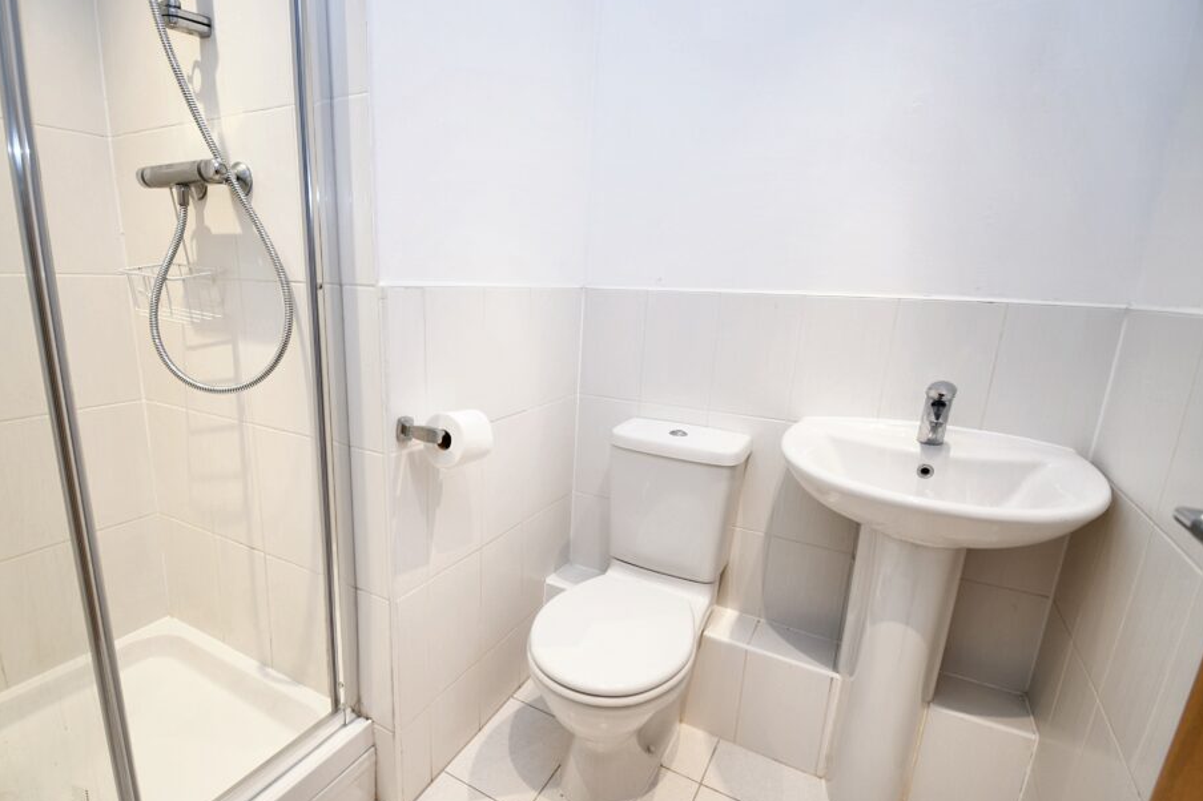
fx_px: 568
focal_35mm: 17
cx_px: 530
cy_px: 432
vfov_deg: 70.3
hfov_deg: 92.9
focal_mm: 10
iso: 100
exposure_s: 1/10
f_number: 4.5
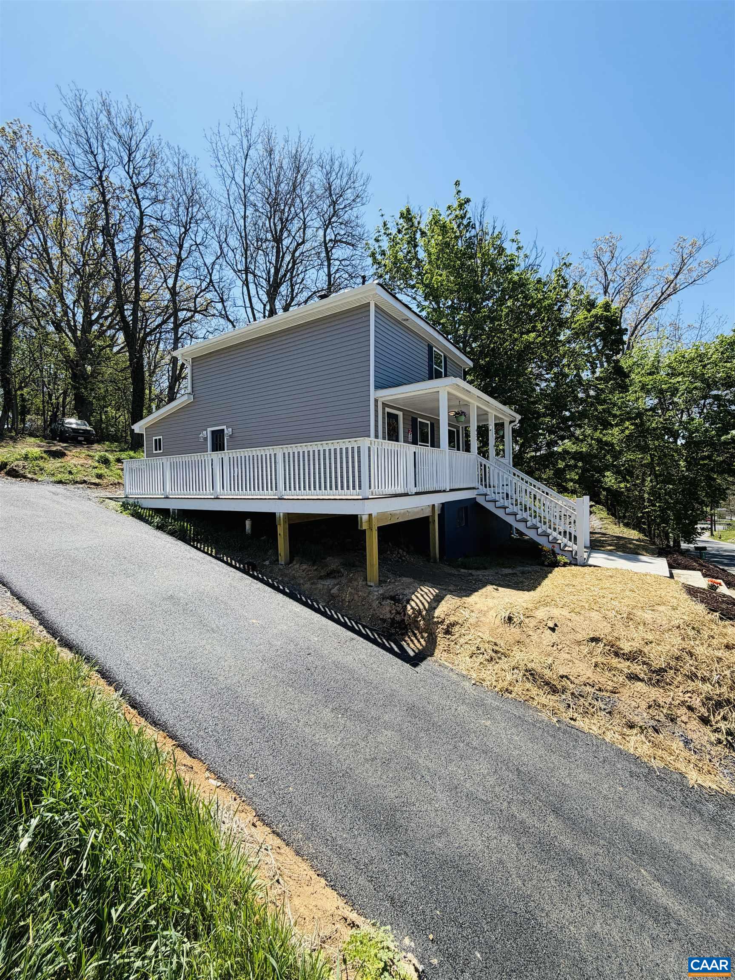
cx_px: 368
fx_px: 396
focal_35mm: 14
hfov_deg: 85.7
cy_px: 490
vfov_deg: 102.1
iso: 32
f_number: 2.2
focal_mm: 2.22
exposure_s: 1/770
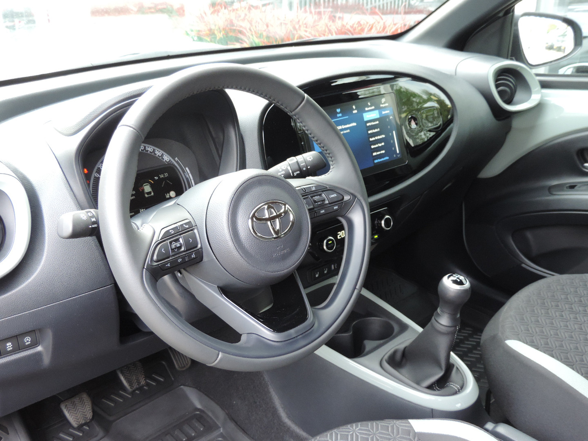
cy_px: 220
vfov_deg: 40.7
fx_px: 595
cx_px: 294
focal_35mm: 35
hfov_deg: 52.6
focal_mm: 6.2
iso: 400
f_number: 3.3
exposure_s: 1/40
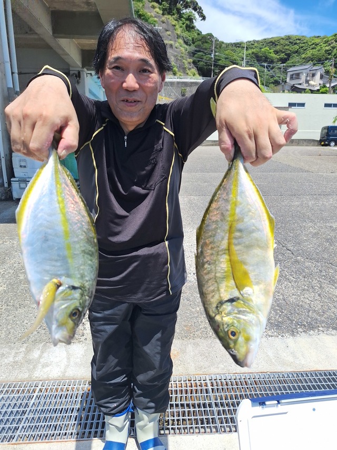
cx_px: 168
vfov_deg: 73.9
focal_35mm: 23
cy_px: 225
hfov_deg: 58.9
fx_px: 299
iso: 40
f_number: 1.8
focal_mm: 5.54
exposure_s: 1/2049
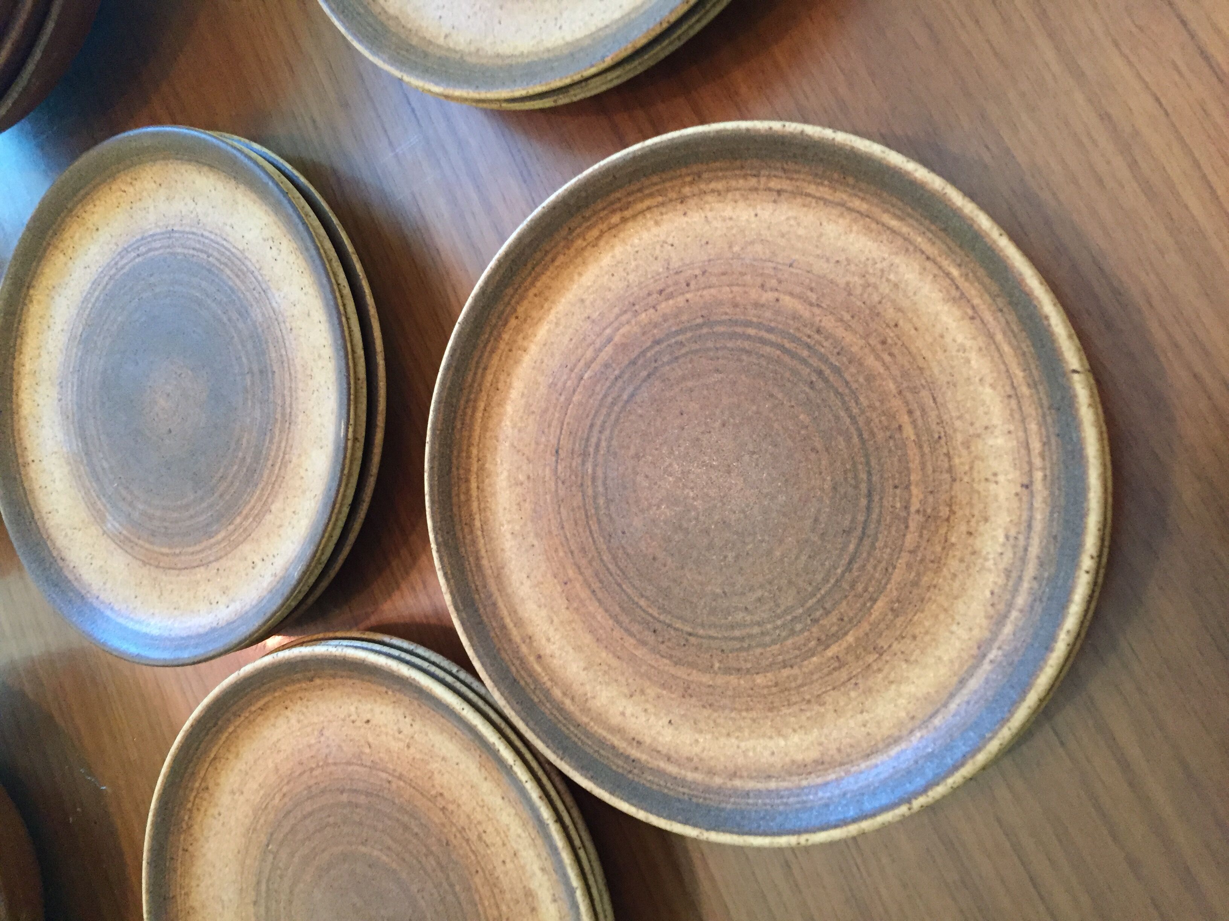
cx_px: 614
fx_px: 1030
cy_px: 460
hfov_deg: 61.7
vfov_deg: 48.2
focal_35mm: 29
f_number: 2.2
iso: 250
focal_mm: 4.15
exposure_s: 1/33
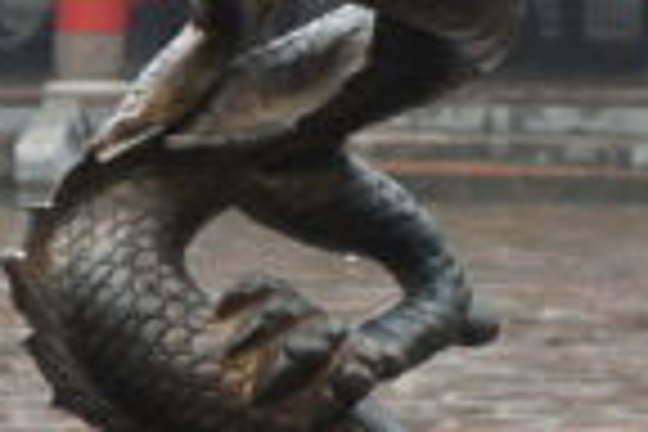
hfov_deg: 7.7
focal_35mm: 267
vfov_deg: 5.2
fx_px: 4798
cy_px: 200
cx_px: 184
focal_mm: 25
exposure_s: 1/60
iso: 200
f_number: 5
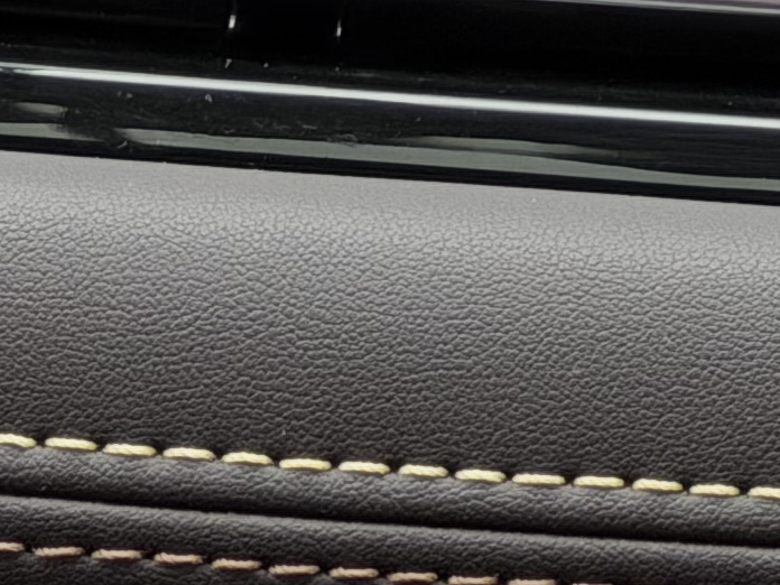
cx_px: 591
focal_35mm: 278
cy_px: -873
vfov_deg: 5.2
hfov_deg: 7.1
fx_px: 6264
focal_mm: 6.76
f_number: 1.78
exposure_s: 1/100
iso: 100
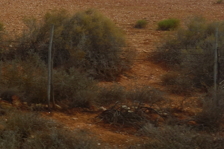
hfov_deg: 15.4
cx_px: -99
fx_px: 772
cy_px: -33
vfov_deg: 10.9
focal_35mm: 124
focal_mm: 13.42
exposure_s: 1/1600
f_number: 4
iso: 125
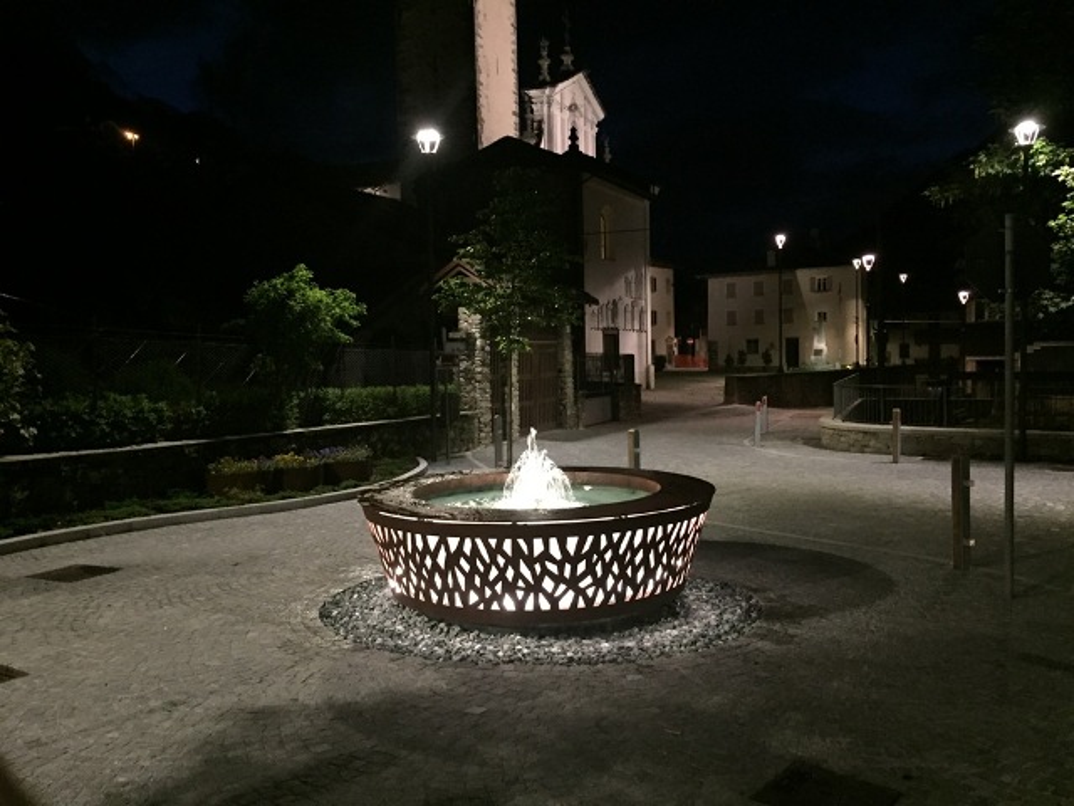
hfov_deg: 61.7
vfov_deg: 48.2
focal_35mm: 29
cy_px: 403
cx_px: 537
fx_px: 900
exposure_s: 1/17
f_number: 2.2
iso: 500
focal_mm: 4.15
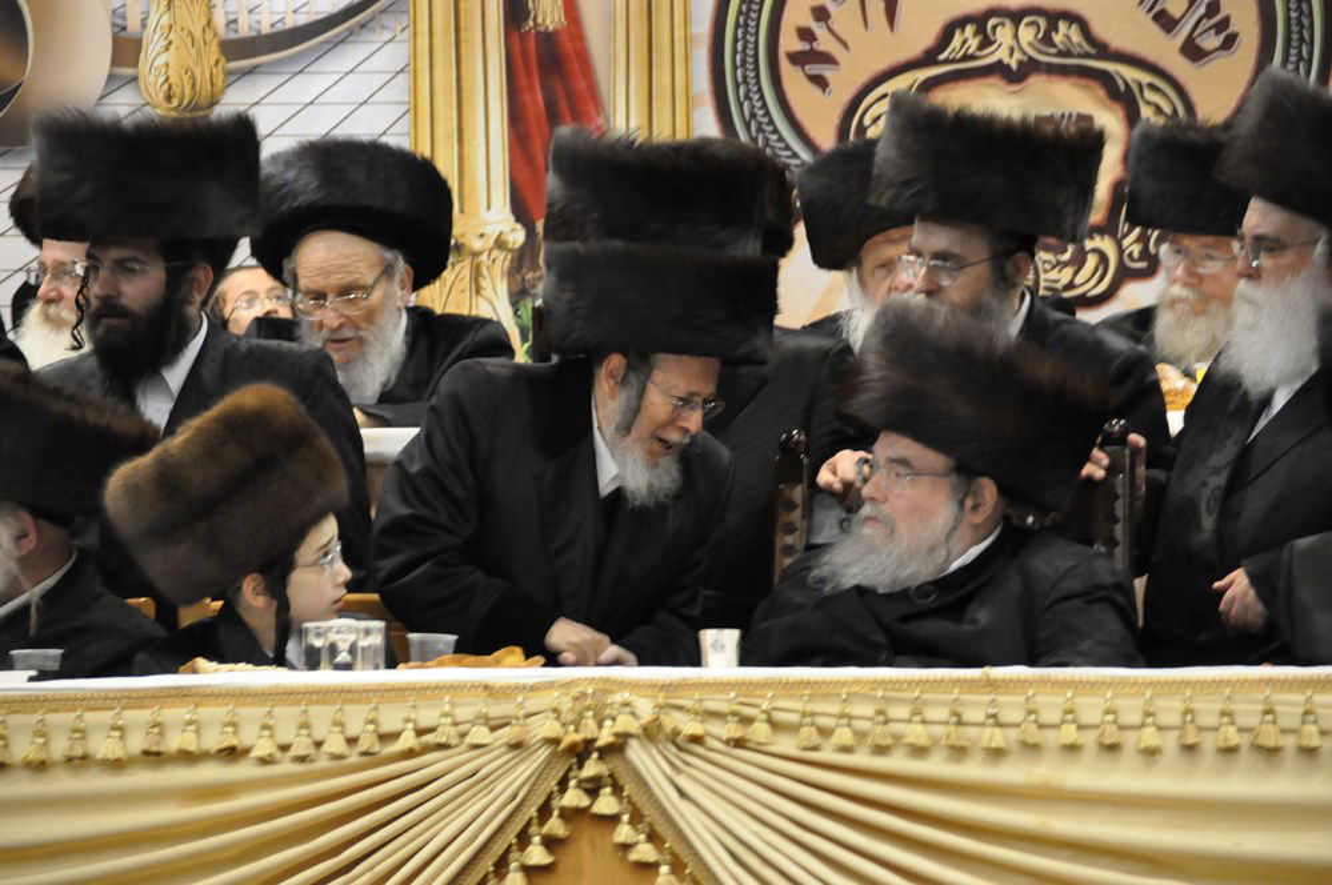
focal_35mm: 218
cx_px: 666
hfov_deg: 9.5
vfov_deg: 6.3
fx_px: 8039
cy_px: 442
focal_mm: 145
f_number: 5.6
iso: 2500
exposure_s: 1/50
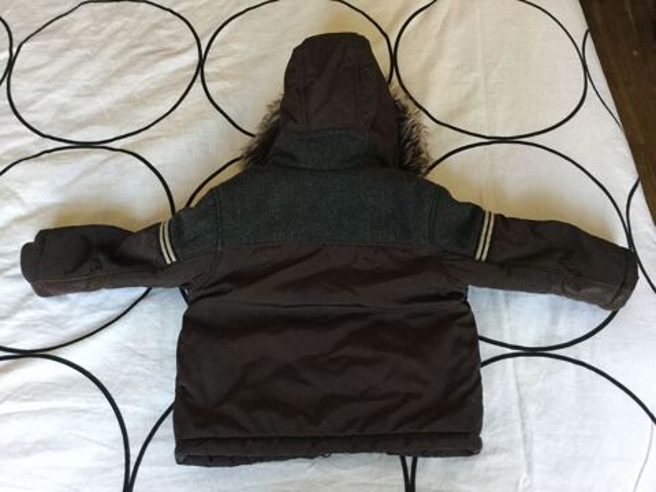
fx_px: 587
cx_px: 328
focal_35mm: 31
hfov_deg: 58.4
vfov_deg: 45.4
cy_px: 246
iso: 200
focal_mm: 3.3
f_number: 2.4
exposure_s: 1/20
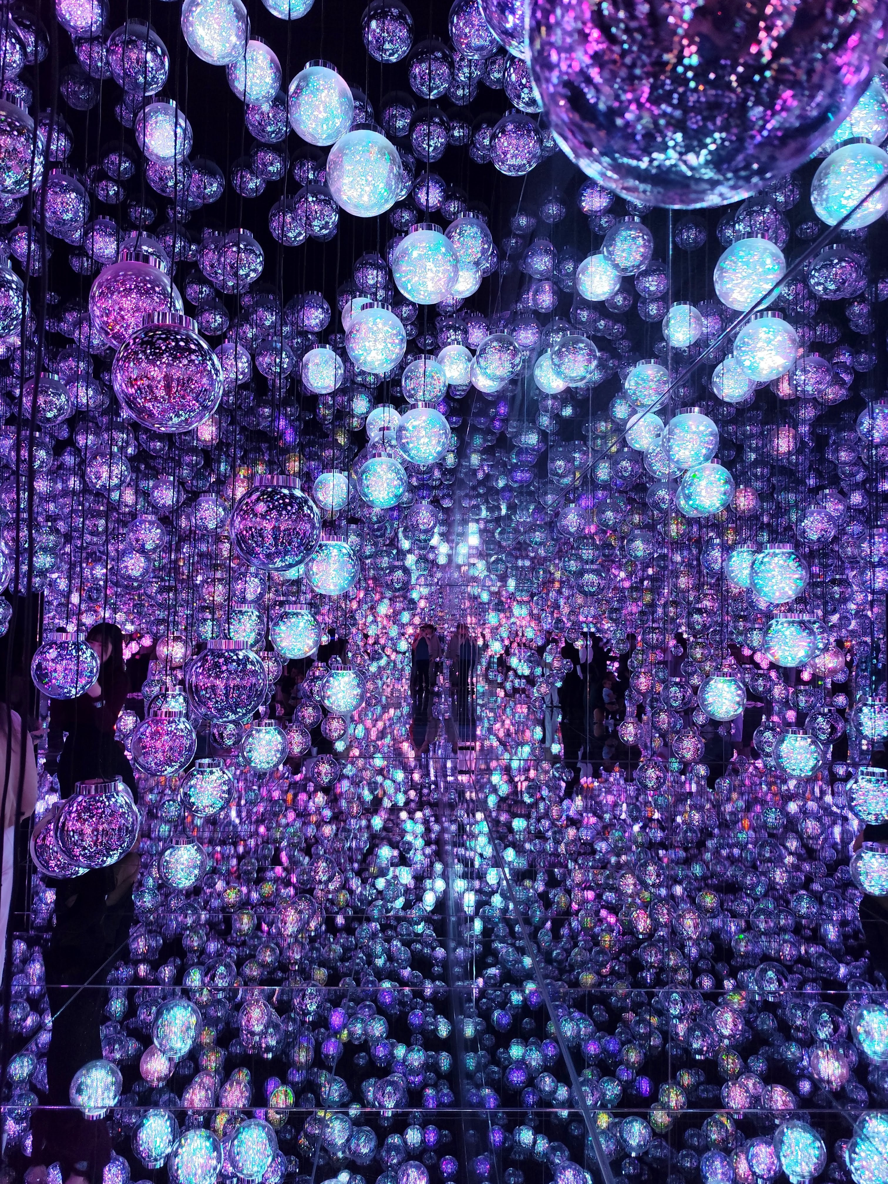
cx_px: 444
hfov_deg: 58.9
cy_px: 592
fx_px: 787
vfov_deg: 73.9
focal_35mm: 23
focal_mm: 6.19
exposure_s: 1/25
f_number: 1.65
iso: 400
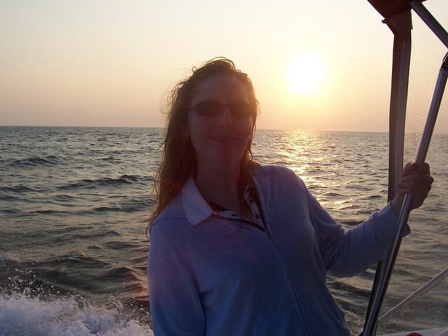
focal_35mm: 37
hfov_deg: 50.1
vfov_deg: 38.7
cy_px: 168
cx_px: 224
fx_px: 479
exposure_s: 1/500
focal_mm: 5.6
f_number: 5.6
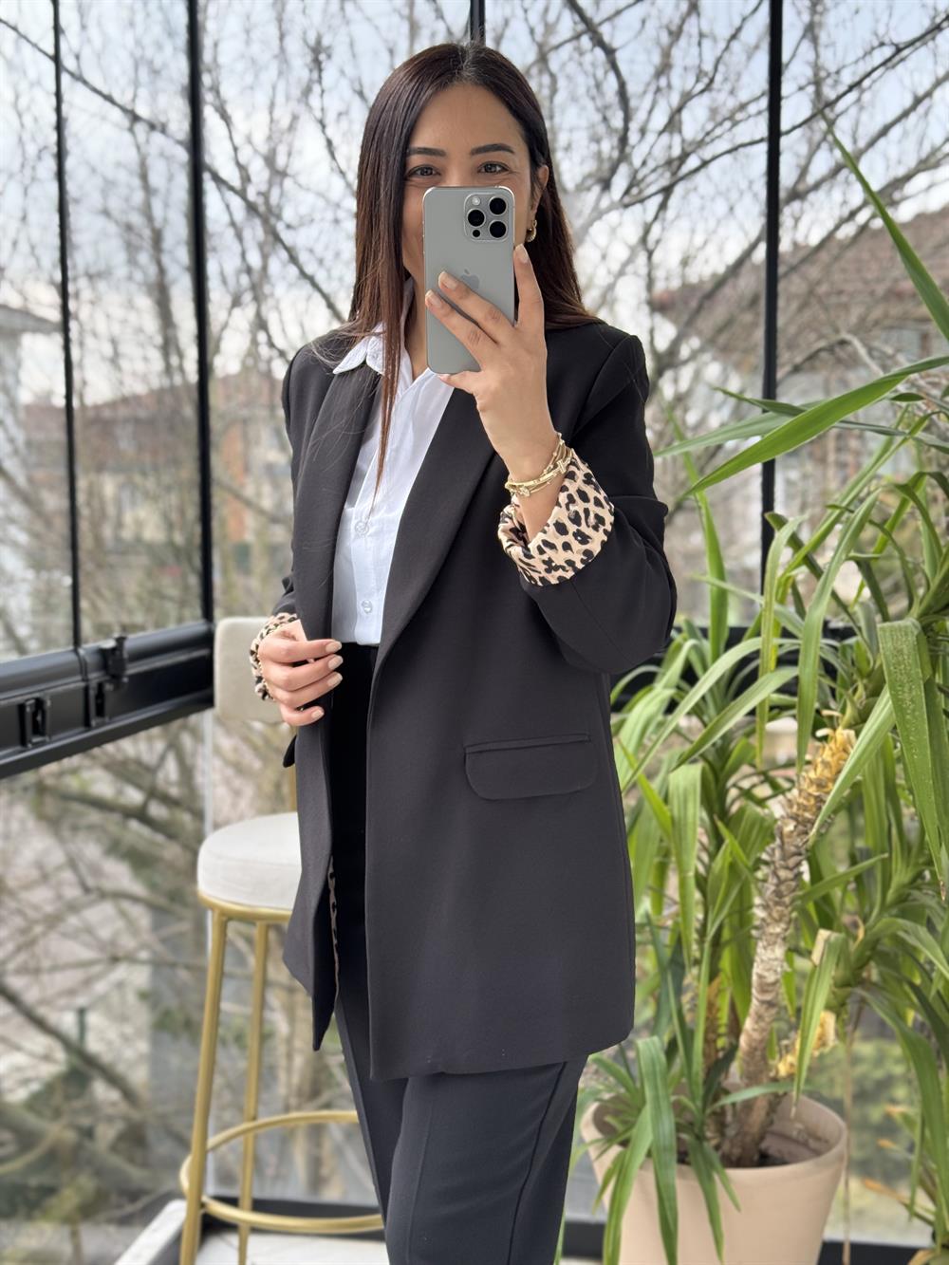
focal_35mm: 48
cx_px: 474
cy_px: 632
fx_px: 1754
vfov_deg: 39.7
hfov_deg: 30.3
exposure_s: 1/156
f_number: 1.78
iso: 100
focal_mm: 6.76
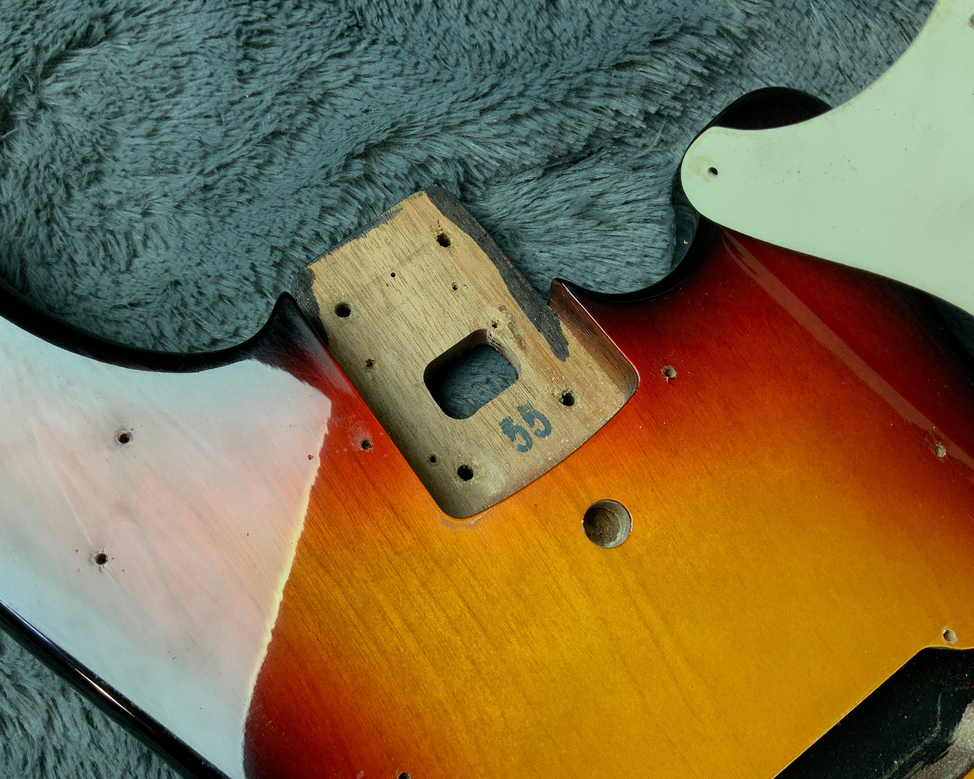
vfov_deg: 47.1
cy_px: 385
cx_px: 475
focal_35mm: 31
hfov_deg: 57.2
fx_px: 894
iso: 50
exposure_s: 1/60
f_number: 1.8
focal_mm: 3
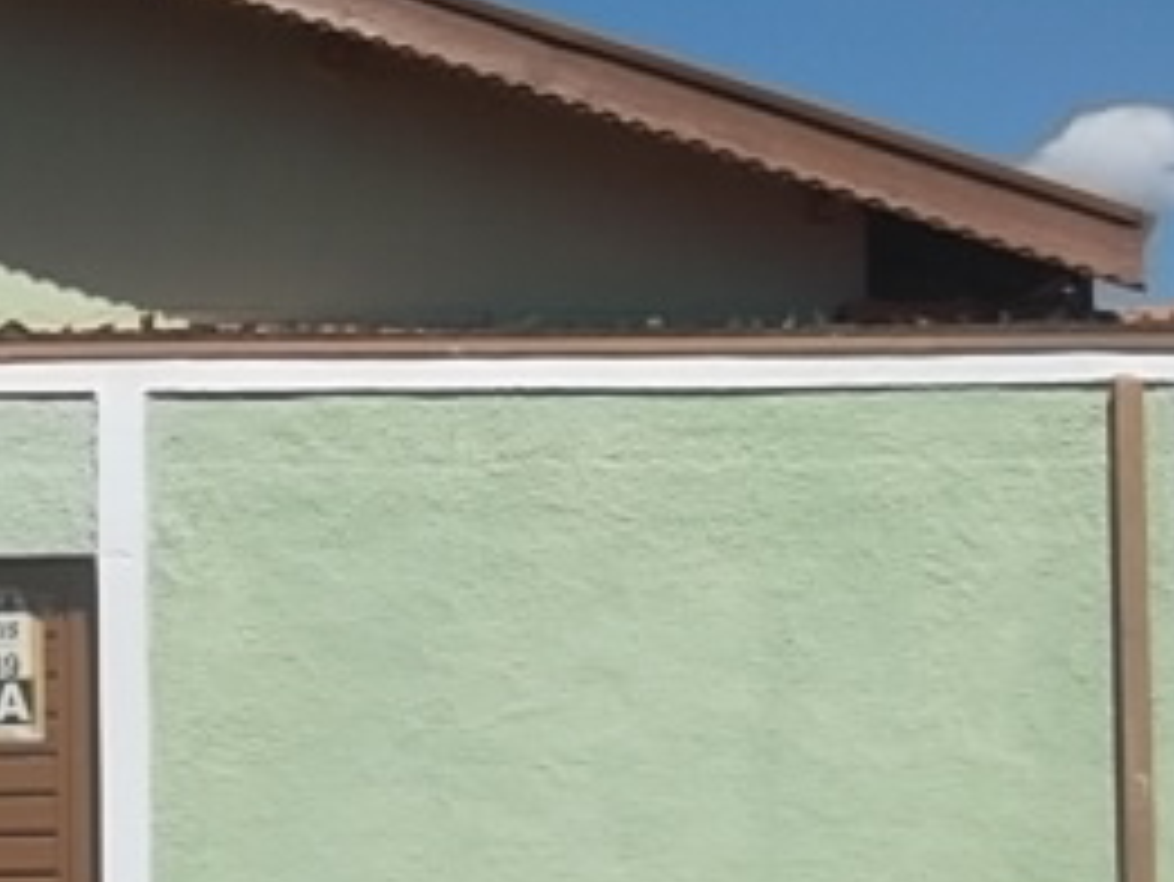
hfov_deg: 18.3
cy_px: 477
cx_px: 135
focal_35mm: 106
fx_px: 3597
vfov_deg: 14.0
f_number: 8.9
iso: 80
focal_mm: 4.9
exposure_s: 1/250
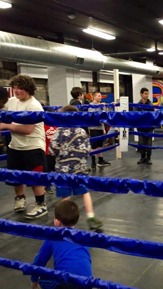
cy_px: 143
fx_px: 330
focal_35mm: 43
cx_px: 170
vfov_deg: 47.4
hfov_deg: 26.0
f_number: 2.2
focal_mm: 4.15
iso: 200
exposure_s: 1/30
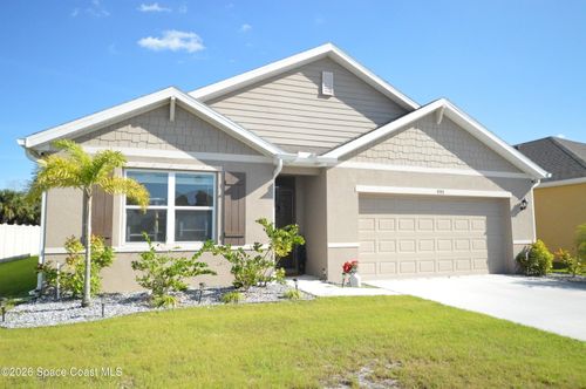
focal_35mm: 26
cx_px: 293
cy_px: 194
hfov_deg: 70.5
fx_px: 415
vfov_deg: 50.3
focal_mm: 17
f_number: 5
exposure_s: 1/4000
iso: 3200
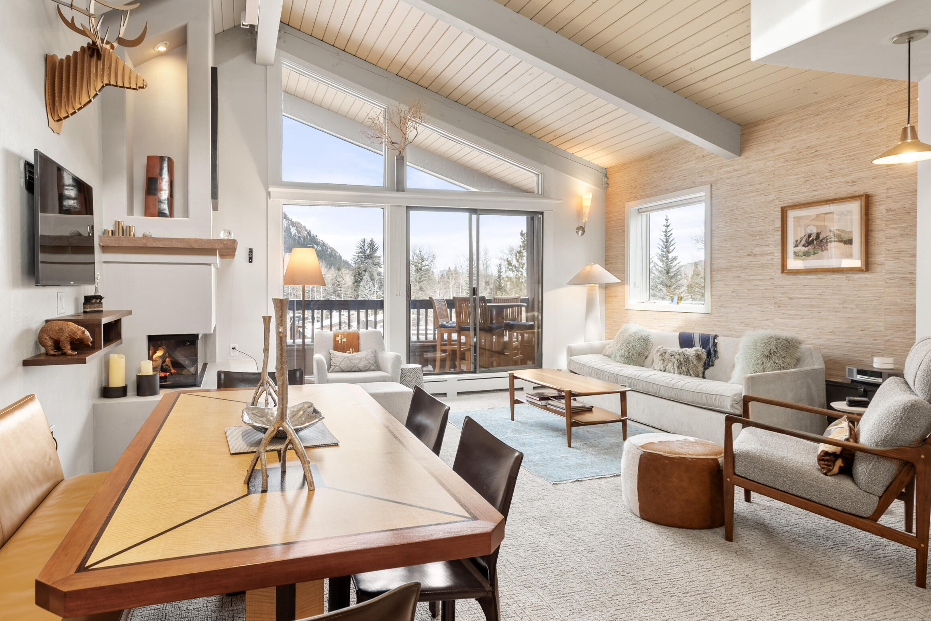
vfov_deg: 57.2
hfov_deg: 78.2
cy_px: 286
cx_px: 410
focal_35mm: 22
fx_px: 569
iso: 400
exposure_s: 1/4
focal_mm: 17
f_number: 7.1
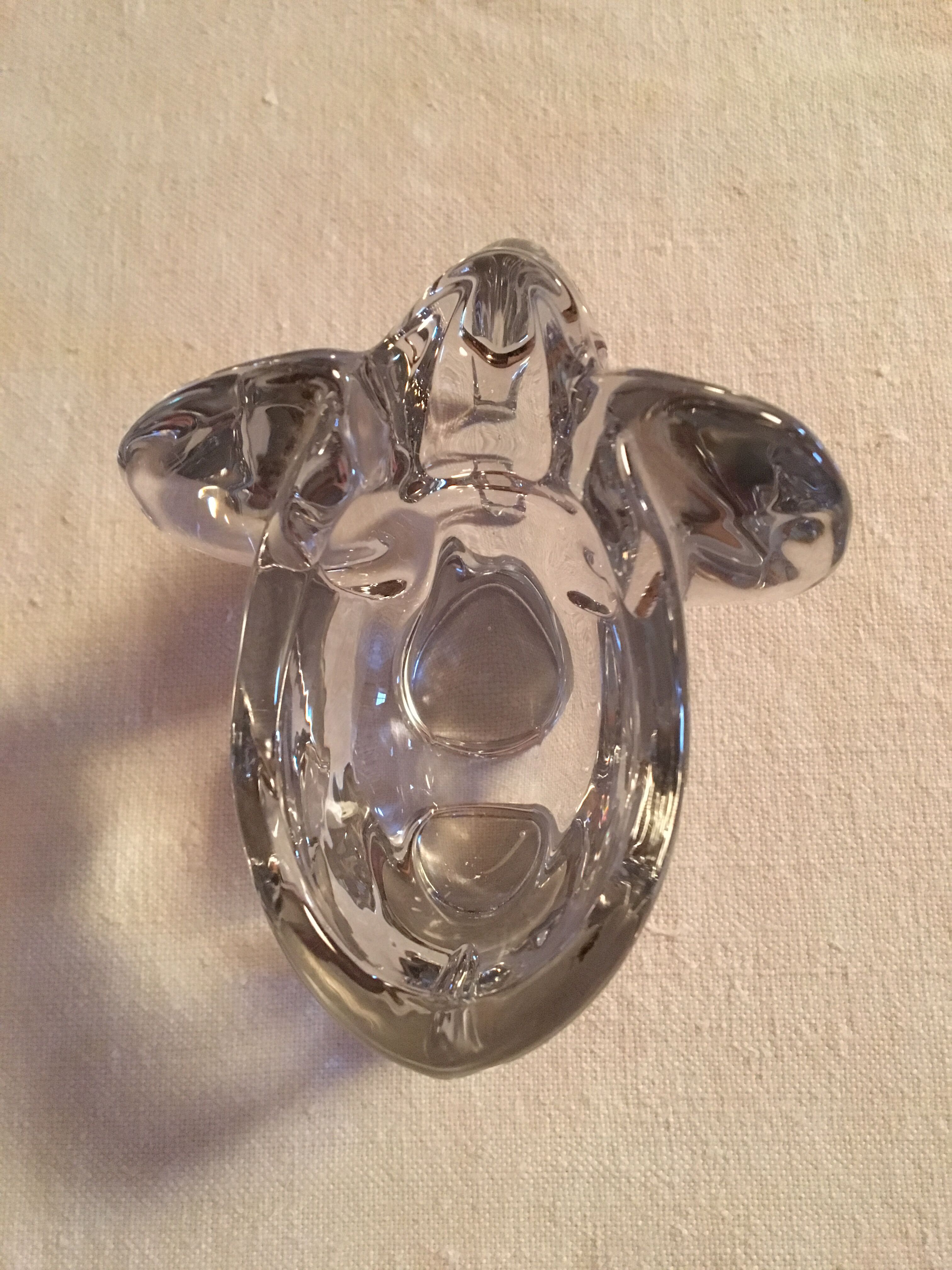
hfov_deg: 48.2
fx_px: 1063
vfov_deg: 61.7
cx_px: 476
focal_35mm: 29
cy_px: 635
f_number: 2.2
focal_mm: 4.15
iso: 400
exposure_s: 1/17
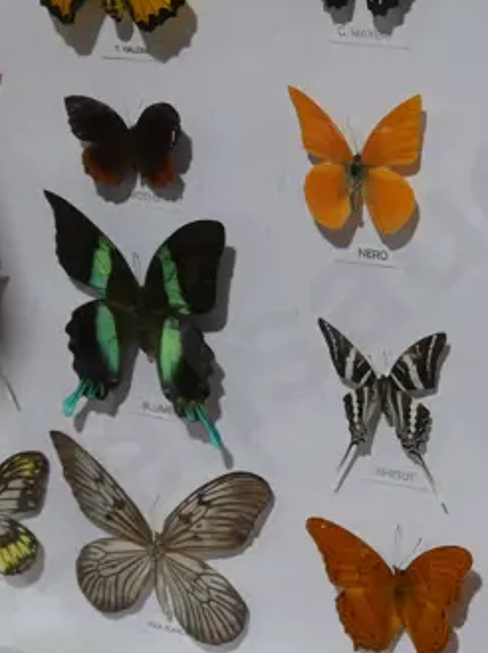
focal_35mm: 106
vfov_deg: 18.5
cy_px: 229
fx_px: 1996
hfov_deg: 13.8
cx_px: 448
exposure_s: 1/60
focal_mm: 17
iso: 200
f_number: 4
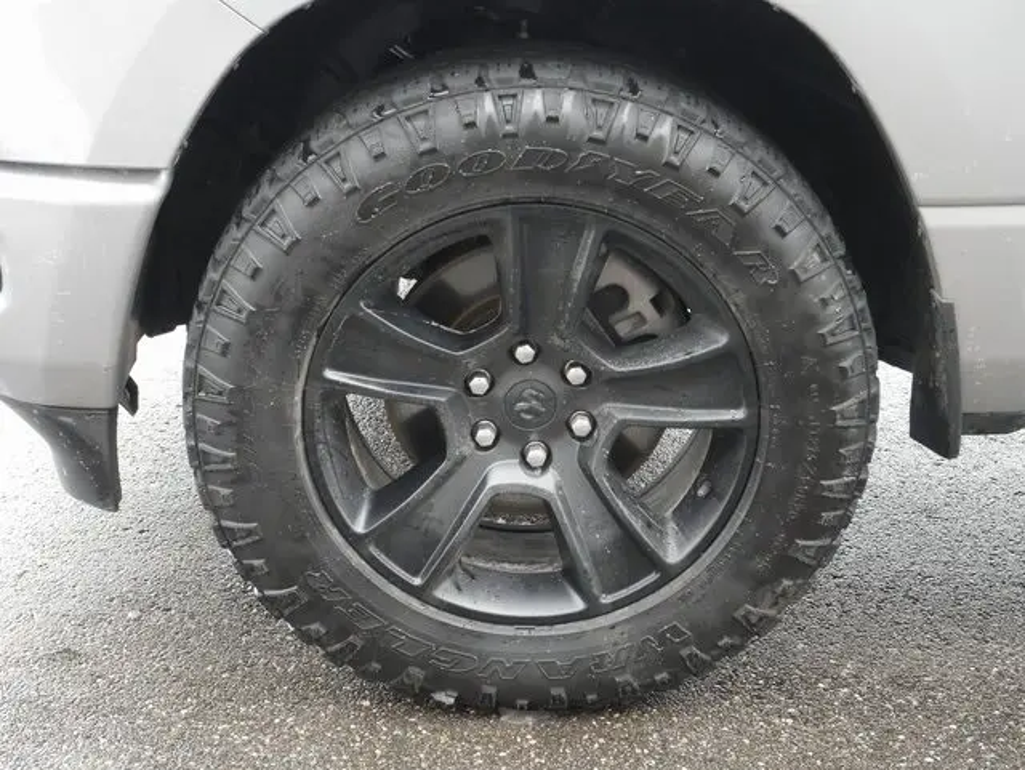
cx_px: 512
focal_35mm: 56
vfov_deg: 26.1
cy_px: 385
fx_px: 1659
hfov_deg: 34.3
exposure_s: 1/60
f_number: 10
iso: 1600
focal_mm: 28
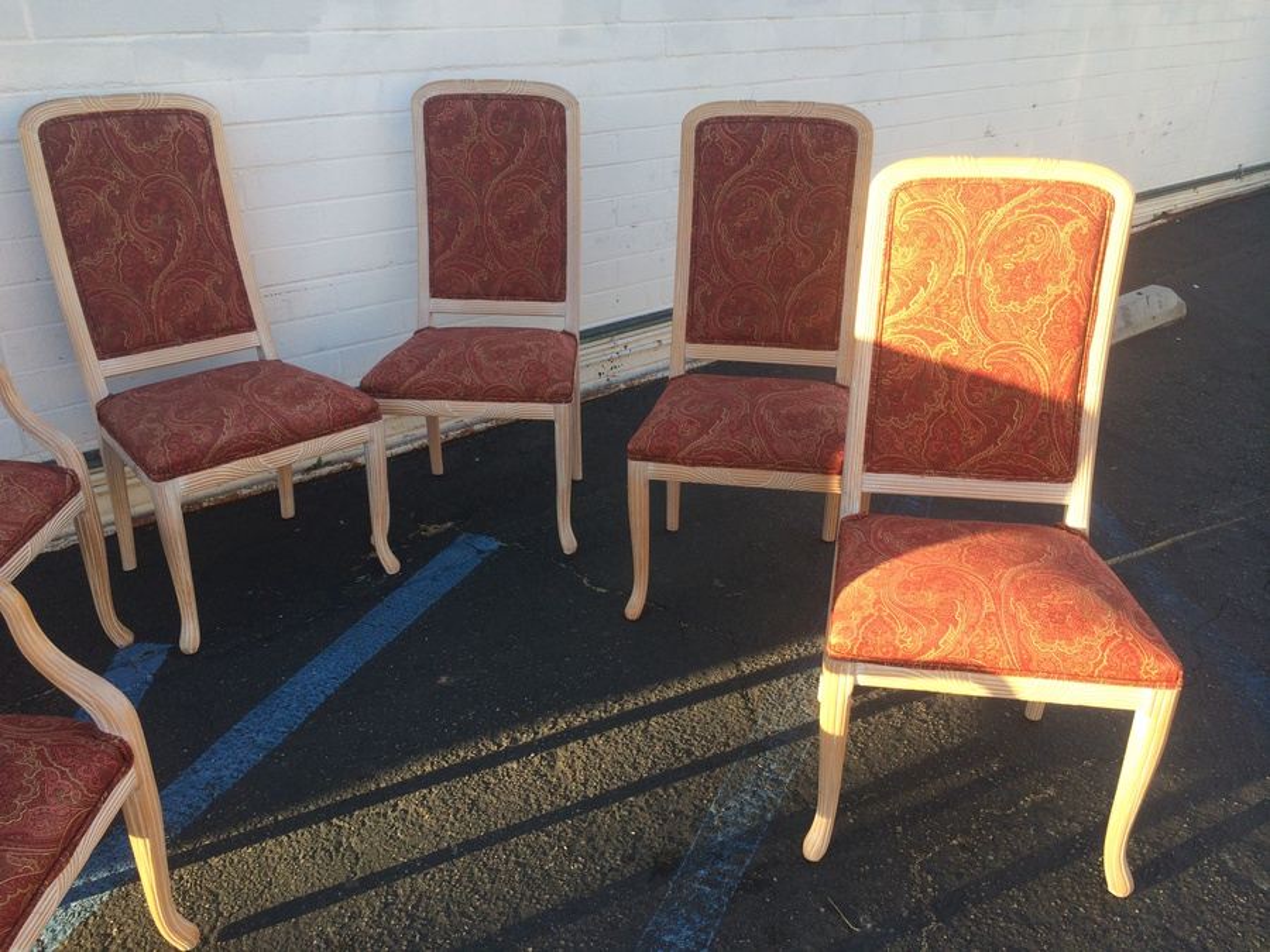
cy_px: 476
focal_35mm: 30
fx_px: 1101
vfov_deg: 46.8
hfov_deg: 60.0
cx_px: 635
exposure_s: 1/279
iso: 32
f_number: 2.2
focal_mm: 4.12
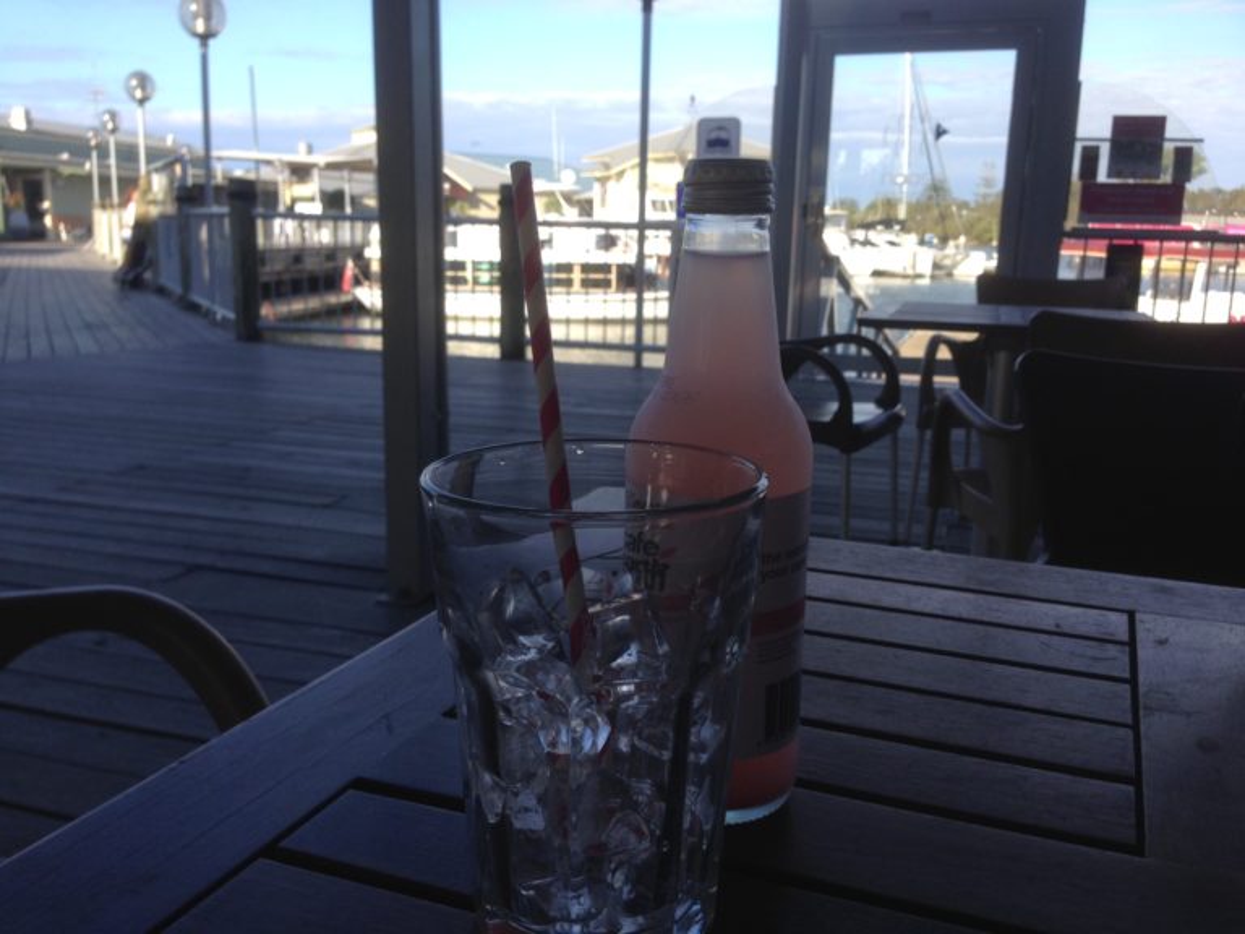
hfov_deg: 55.4
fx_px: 1187
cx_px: 622
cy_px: 467
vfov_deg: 42.9
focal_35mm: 33
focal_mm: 4.12
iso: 50
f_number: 2.4
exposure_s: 1/638
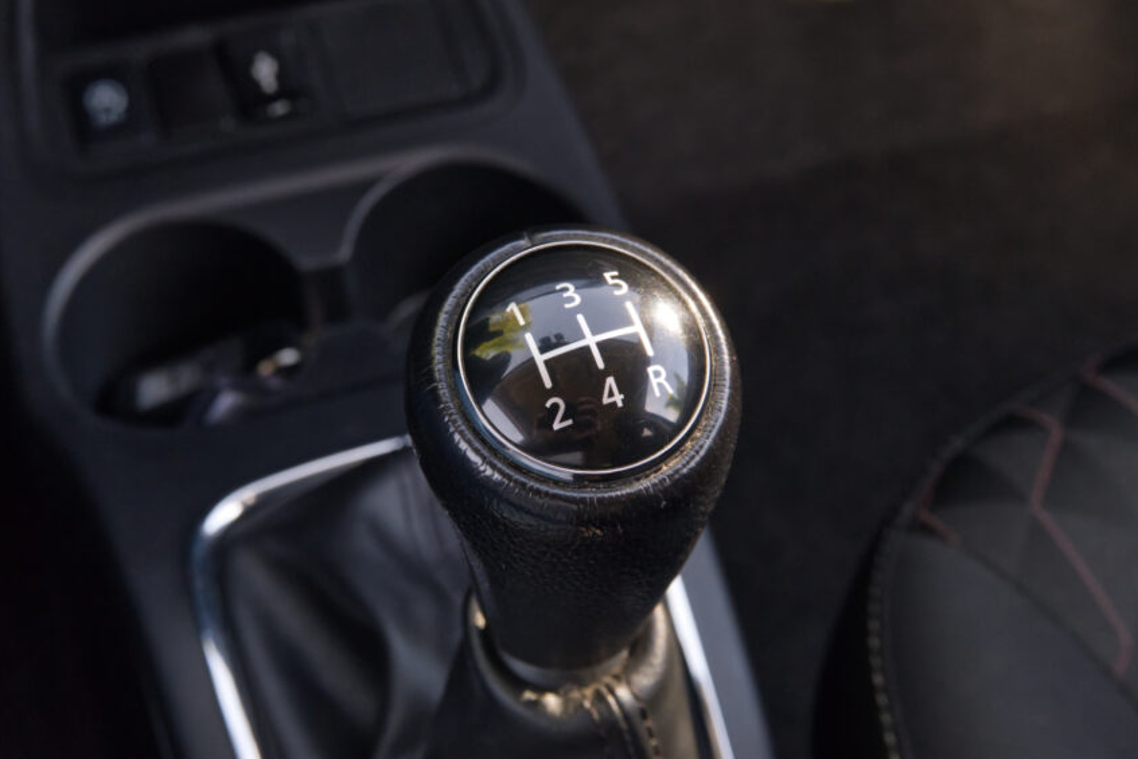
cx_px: 502
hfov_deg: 42.7
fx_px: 1454
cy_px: 355
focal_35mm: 46
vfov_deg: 29.2
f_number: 7.1
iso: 2000
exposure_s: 1/160
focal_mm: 25.6
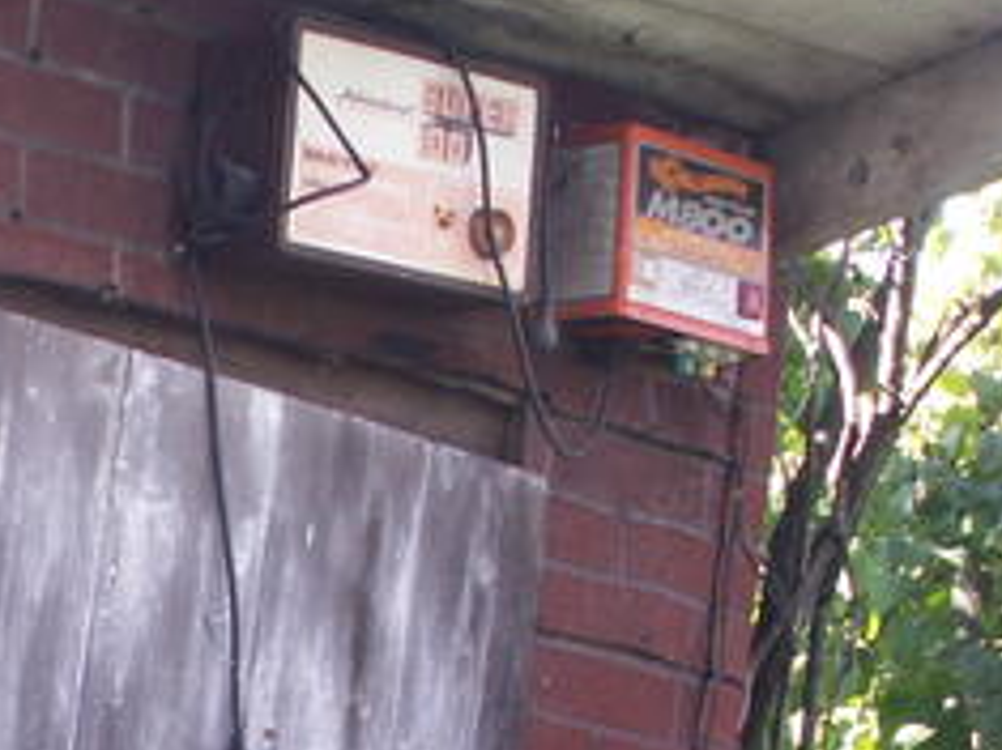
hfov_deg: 14.5
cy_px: 871
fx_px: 3877
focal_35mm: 134
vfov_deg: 10.9
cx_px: 34
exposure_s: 1/60
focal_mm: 5.86
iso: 50
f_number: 3.2
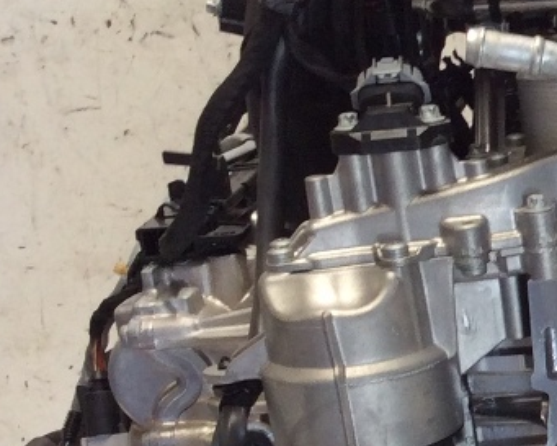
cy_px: 361
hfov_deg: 14.9
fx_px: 1929
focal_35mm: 117
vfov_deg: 13.1
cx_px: 910
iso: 50
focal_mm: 3.3
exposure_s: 1/24
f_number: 2.4
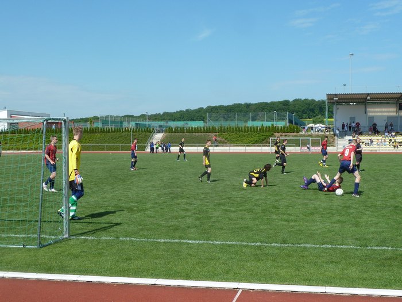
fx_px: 604
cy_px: 151
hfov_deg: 36.8
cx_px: 201
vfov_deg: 28.0
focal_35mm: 52
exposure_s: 1/400
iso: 80
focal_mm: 8.5
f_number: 5
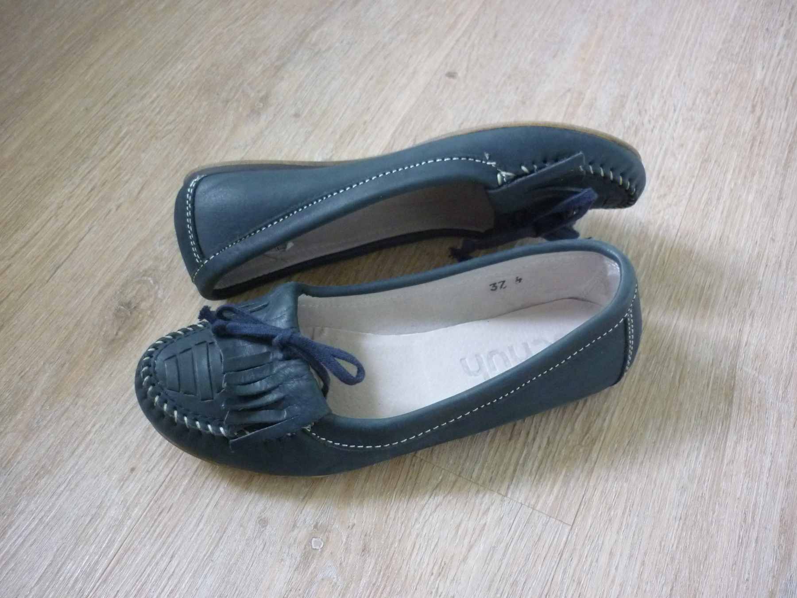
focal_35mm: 33
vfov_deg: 42.9
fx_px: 760
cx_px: 398
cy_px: 299
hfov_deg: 55.4
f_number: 2.8
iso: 400
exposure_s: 1/15
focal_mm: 5.5
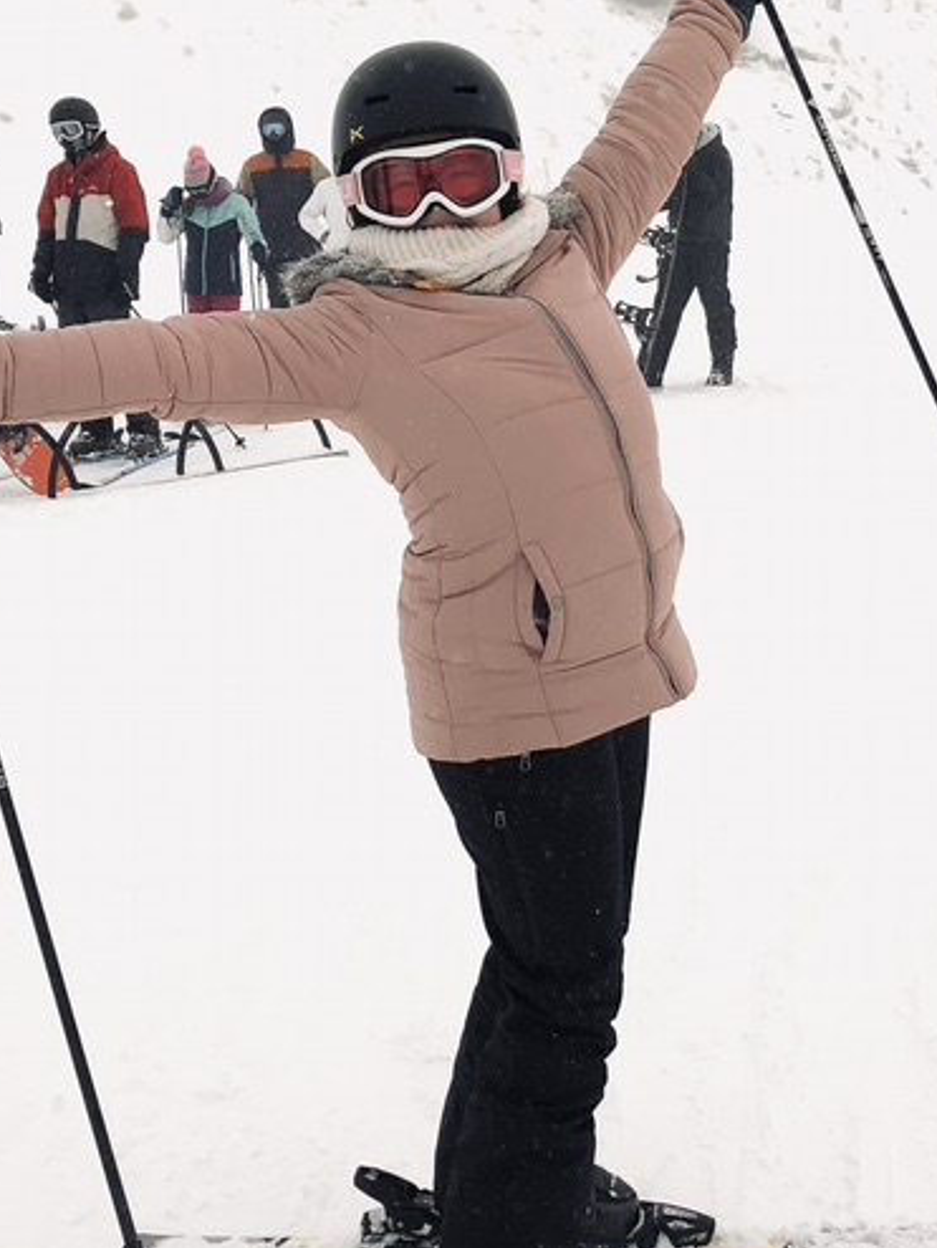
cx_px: 566
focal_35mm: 58
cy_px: 457
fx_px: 2091
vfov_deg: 33.0
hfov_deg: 25.2
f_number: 1.8
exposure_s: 1/2404
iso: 20
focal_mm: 3.99
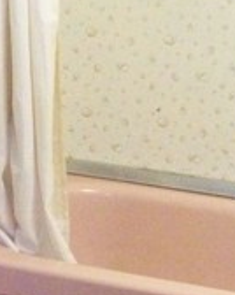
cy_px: 234
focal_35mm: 123
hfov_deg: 12.2
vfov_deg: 15.6
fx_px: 1071
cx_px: -49
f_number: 2.8
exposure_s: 1/30
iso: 1600
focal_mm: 5.85
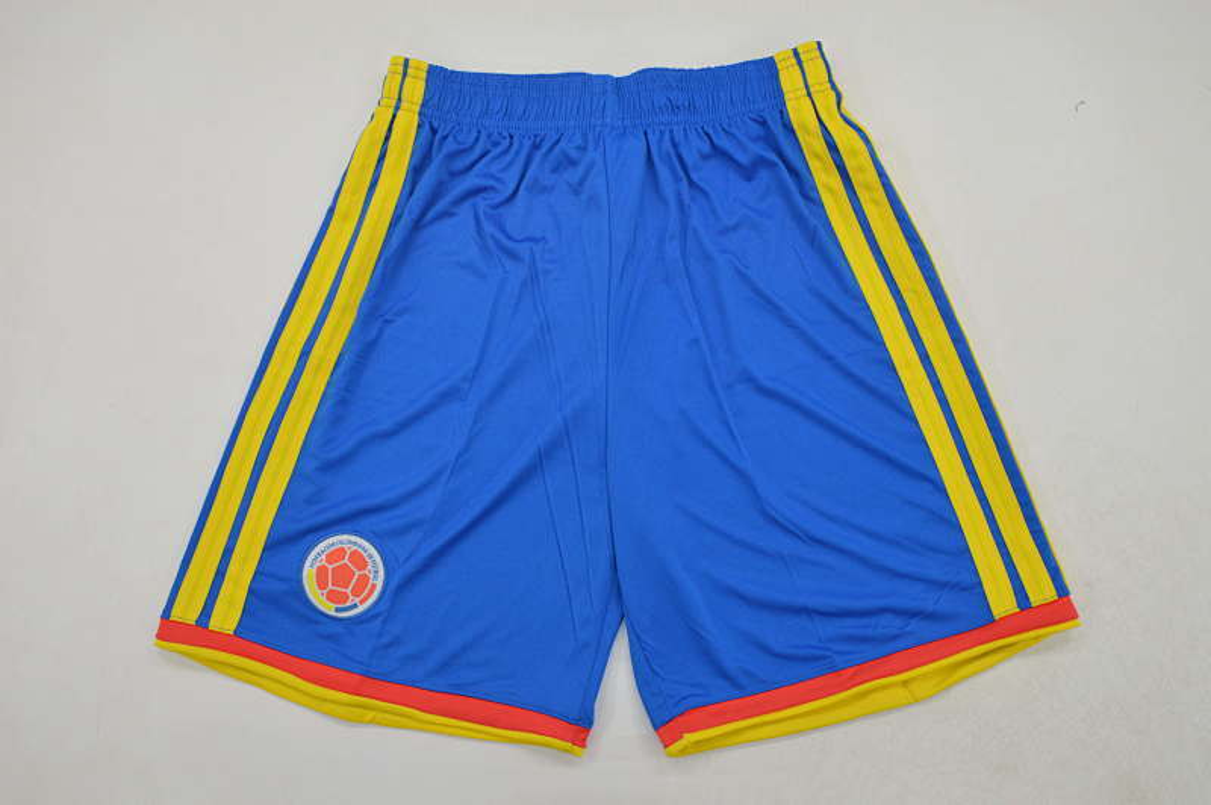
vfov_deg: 41.6
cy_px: 402
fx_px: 1059
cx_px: 606
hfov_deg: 59.5
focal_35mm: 32
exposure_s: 1/200
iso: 400
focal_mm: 21
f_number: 8
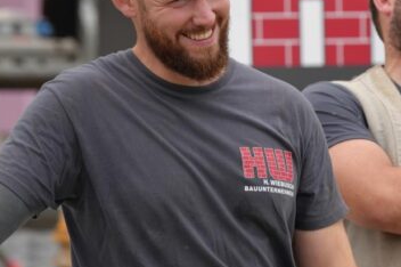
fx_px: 4474
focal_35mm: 402
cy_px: 108
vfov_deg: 3.4
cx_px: 237
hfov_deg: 5.1
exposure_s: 1/160
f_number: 4
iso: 125
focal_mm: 138
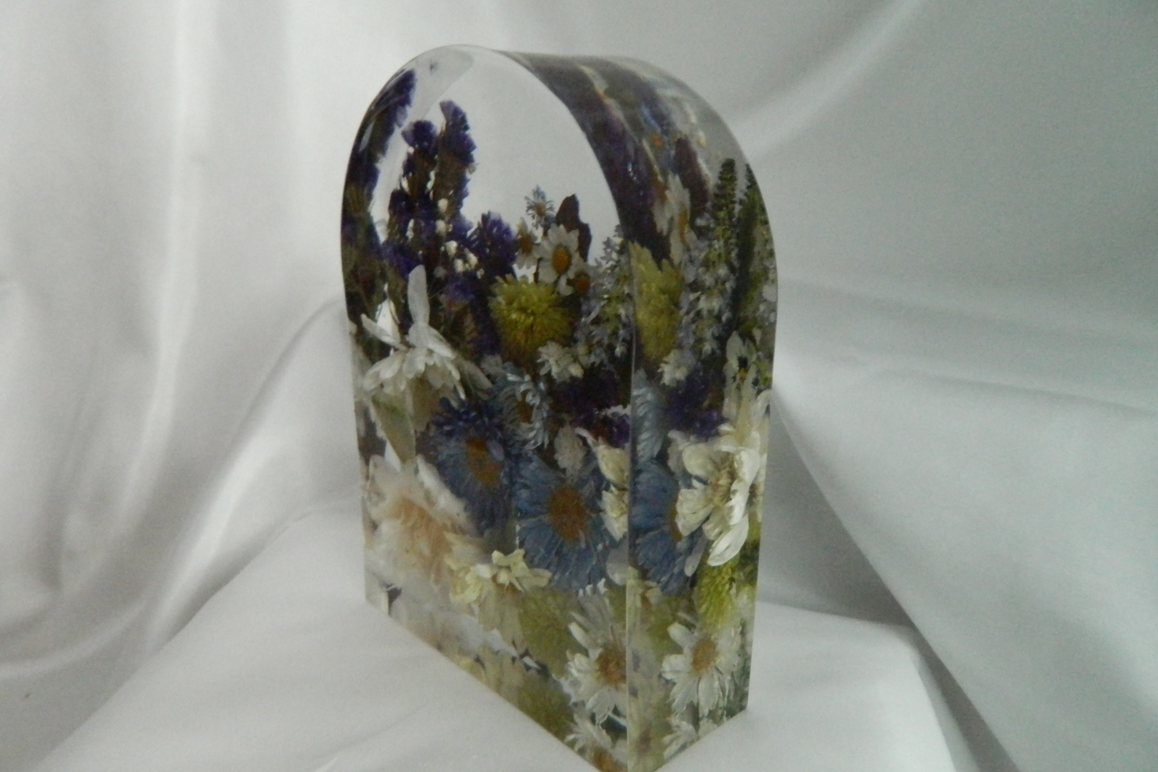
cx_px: 573
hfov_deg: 67.4
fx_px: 868
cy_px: 405
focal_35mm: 27
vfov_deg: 47.9
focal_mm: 4.5
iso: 800
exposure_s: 1/5
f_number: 3.1
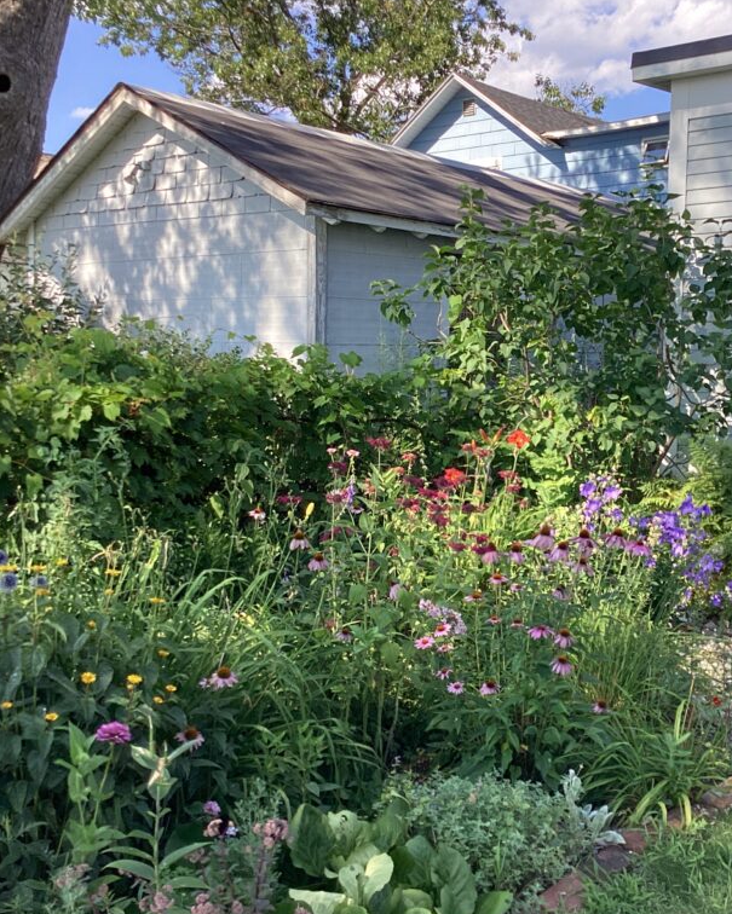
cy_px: 459
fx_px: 1110
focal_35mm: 41
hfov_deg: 36.0
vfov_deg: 44.8
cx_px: 501
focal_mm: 3.3
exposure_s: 1/240
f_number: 2.4
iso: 25
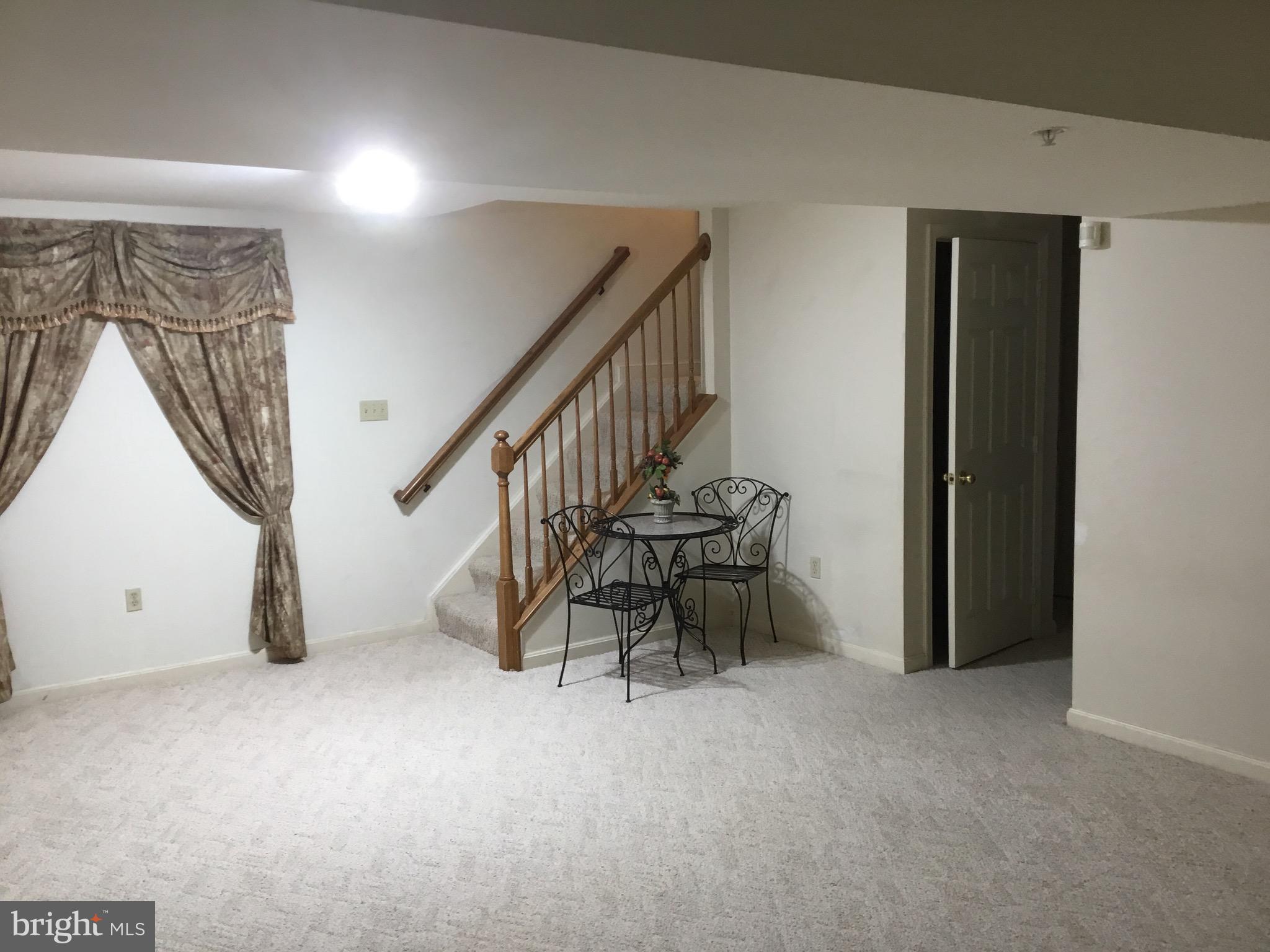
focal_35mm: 31
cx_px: 635
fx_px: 1137
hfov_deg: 58.4
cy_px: 476
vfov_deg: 45.4
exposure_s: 1/30
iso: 50
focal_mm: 3.3
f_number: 2.4
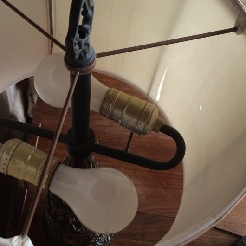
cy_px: 118
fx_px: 362
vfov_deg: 37.5
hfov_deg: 37.1
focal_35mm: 45
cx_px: 81
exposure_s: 1/30
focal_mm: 4.12
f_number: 2.2
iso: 100
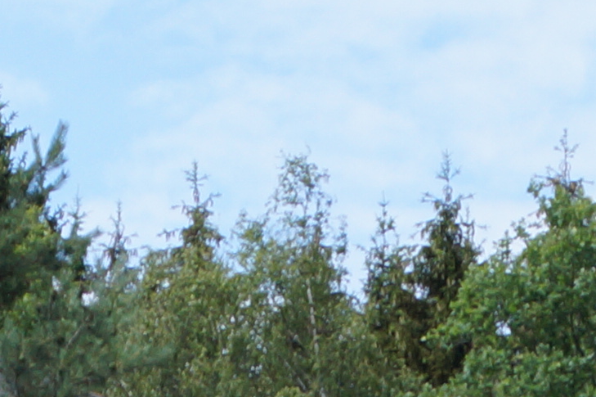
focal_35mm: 247
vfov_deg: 5.1
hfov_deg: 8.3
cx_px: 255
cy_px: 1372
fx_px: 4086
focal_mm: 22
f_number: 5.6
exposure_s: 1/500
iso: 200
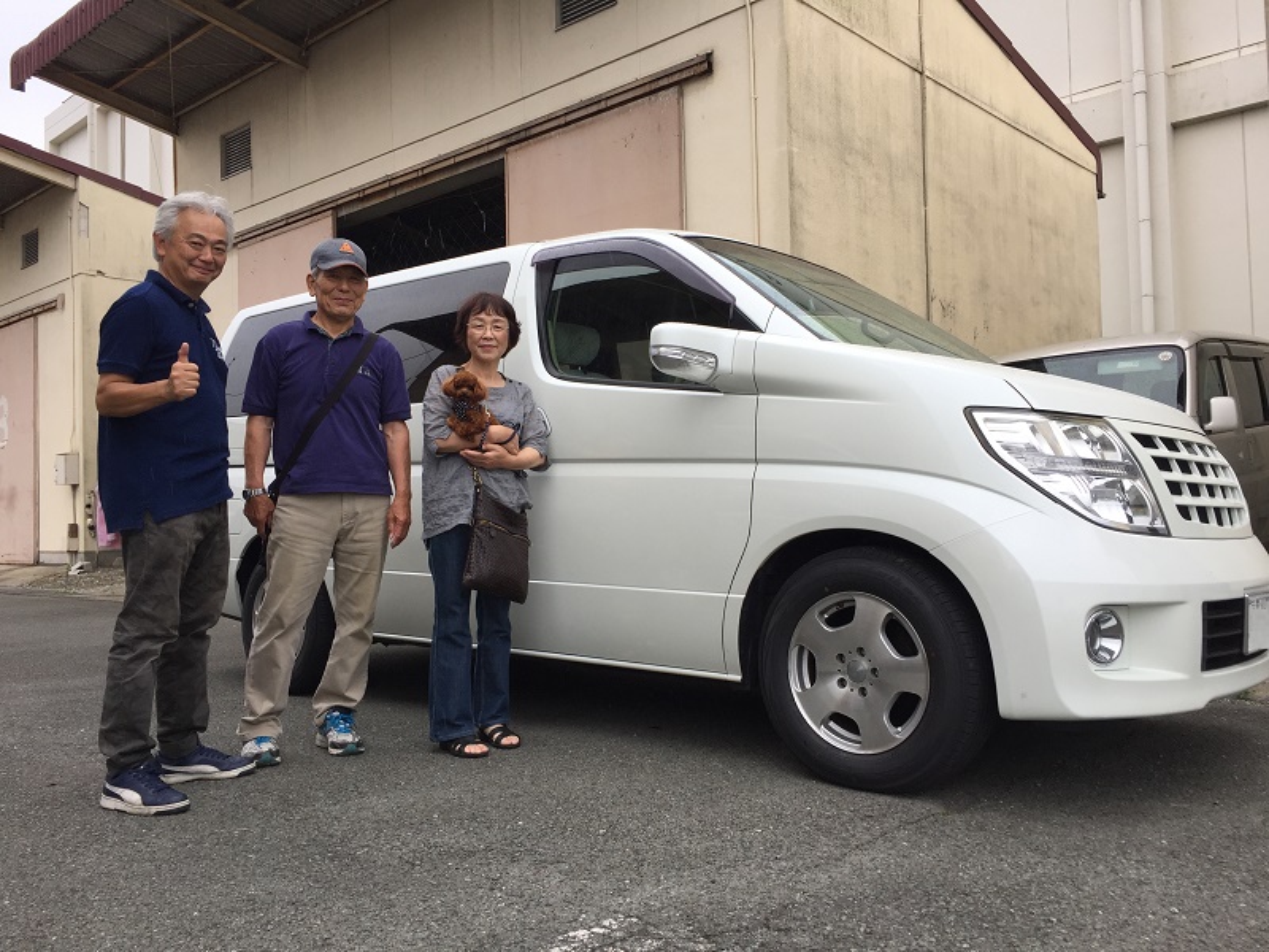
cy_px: 476
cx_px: 634
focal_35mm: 29
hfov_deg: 61.7
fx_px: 1063
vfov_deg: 48.2
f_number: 2.2
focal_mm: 4.15
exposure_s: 1/286
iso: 32
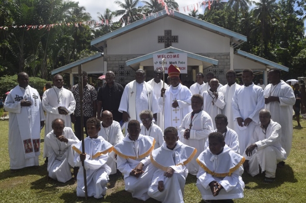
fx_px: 229
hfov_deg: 67.4
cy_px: 102
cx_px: 153
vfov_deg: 47.9
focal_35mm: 27
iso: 200
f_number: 10
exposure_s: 1/400
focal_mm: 18
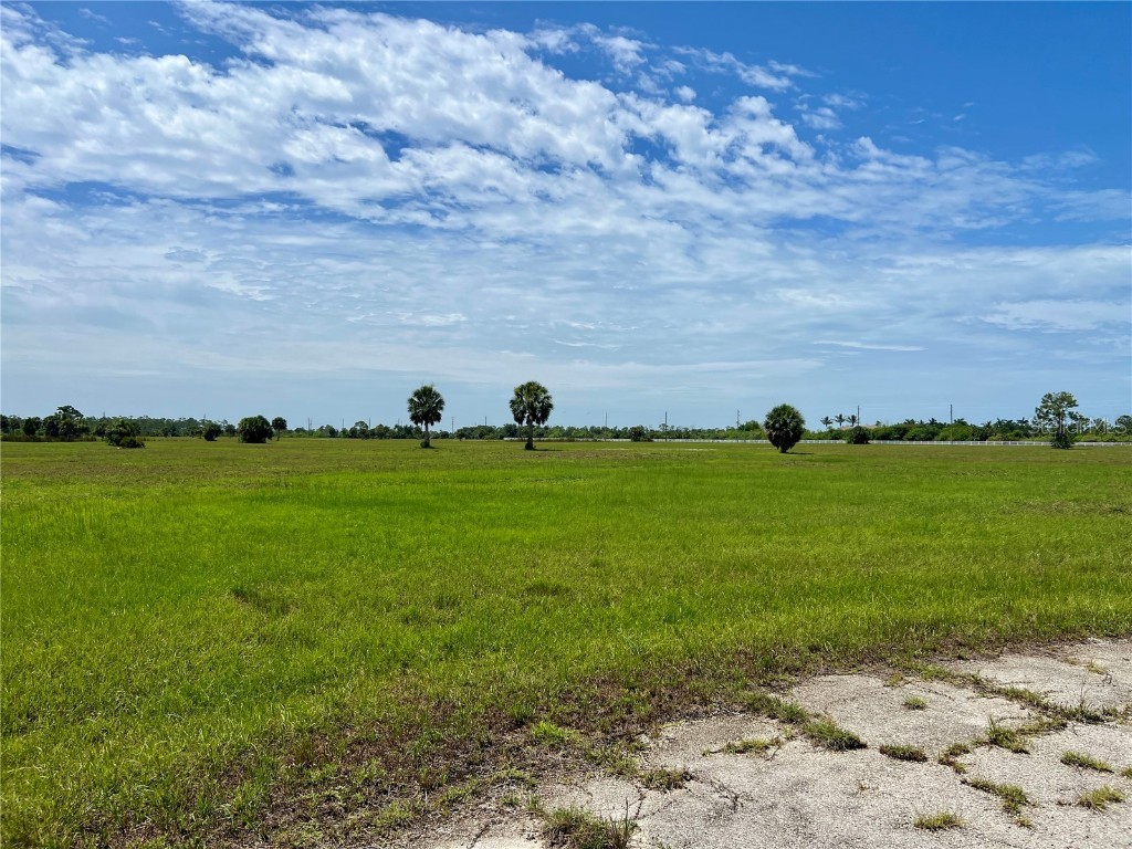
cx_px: 566
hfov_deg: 67.3
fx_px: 850
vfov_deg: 53.1
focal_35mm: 26
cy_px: 424
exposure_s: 1/8696
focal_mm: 5.7
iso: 50
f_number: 1.5
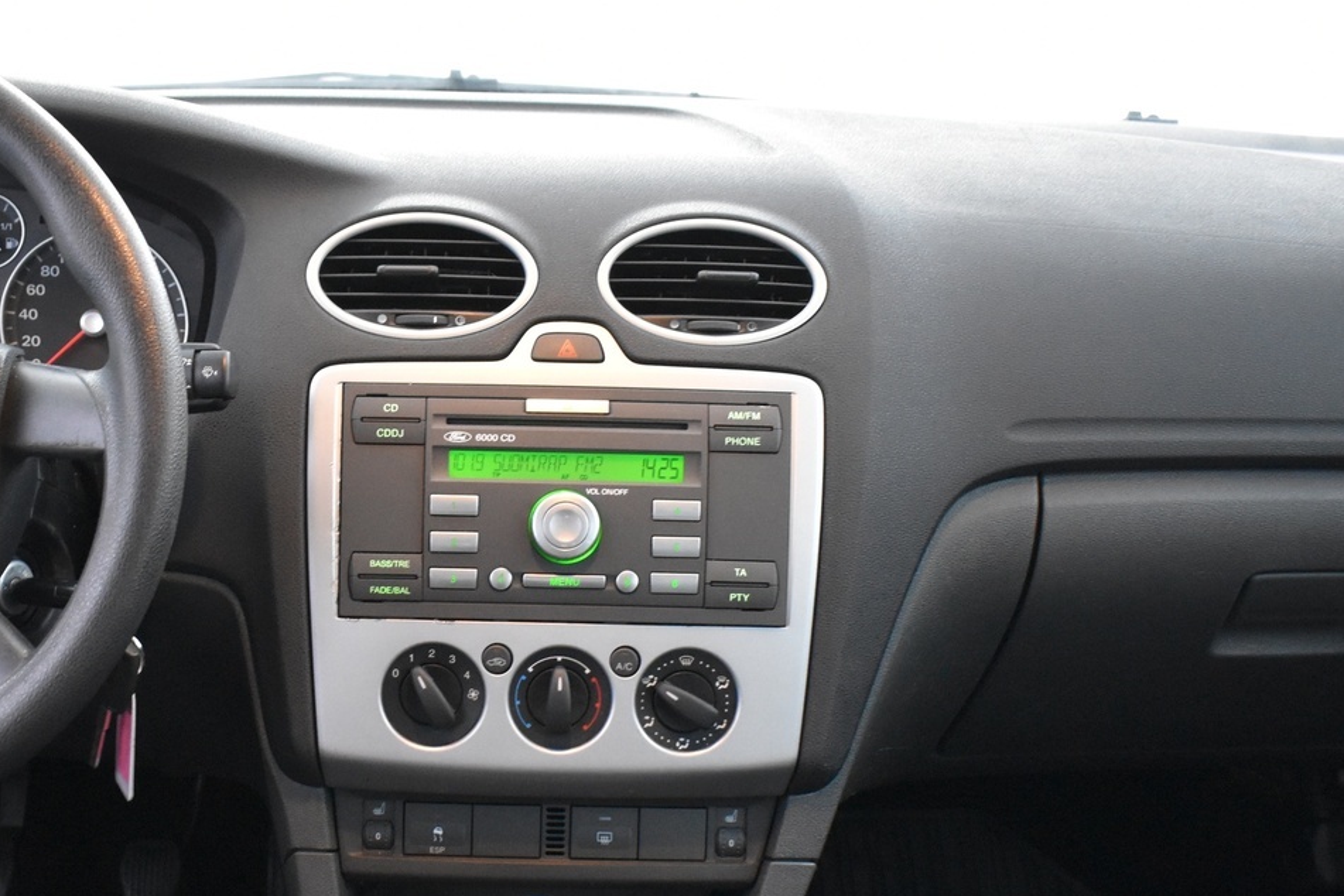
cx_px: 478
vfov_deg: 28.8
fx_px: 1717
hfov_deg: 42.3
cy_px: 667
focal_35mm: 46
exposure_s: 1/15
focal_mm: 18
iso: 3200
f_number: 3.5
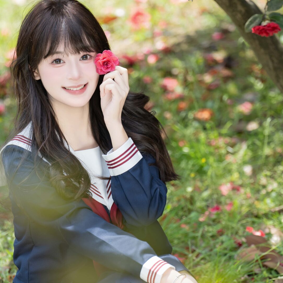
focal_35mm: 364
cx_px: 118
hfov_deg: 4.8
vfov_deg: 4.8
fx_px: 3367
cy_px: 224
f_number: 2.8
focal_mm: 180
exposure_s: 1/250
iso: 100
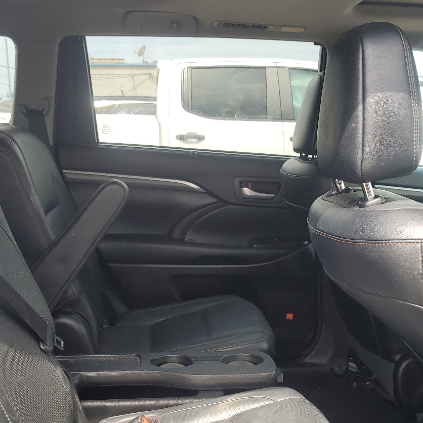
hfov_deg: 38.3
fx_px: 608
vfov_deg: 37.8
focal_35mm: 44
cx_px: 223
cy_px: 293
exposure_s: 1/323
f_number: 1.5
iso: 50
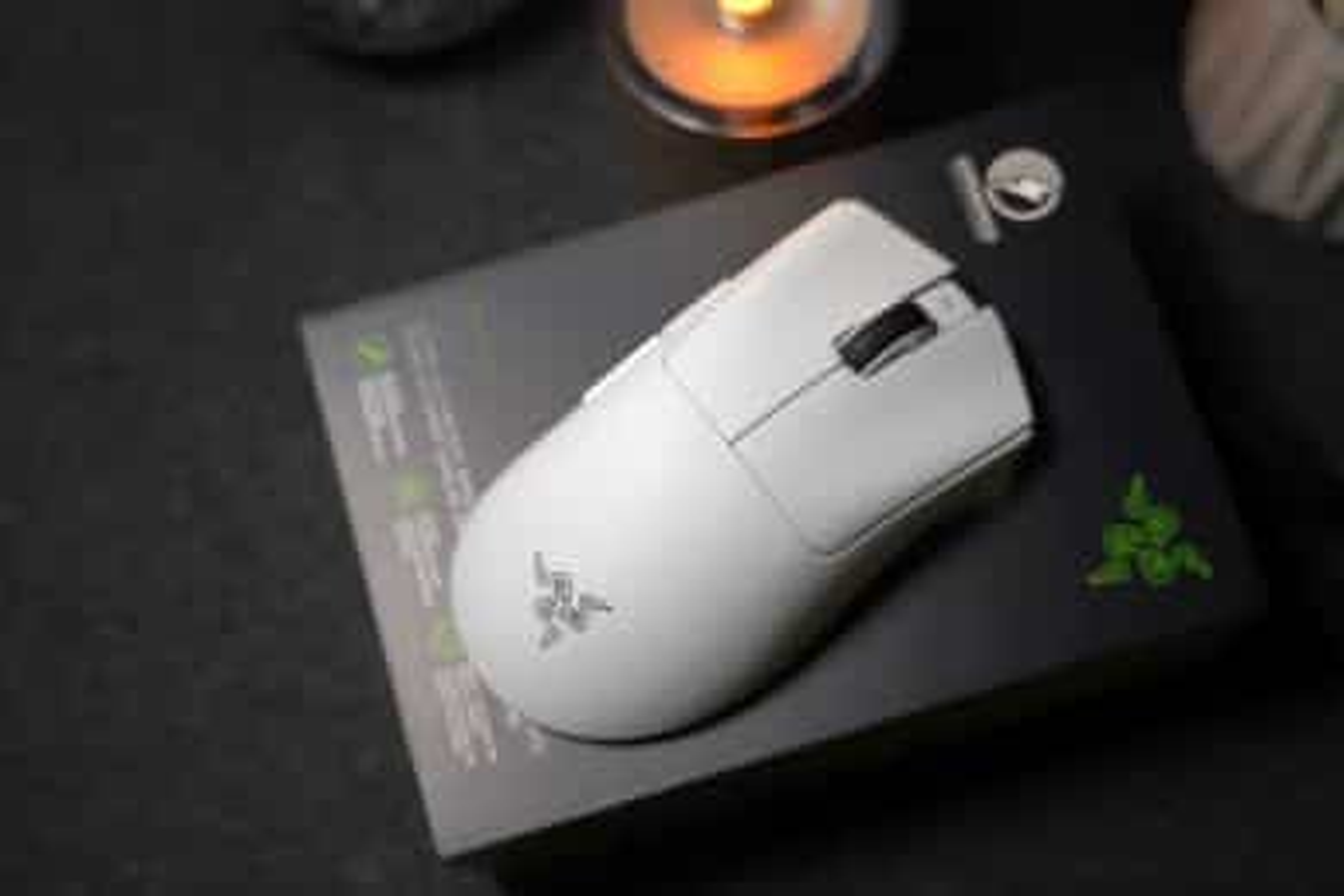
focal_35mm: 49
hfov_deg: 40.3
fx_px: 1829
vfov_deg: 27.5
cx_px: 672
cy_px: 448
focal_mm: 49
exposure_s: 1/100
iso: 250
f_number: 4
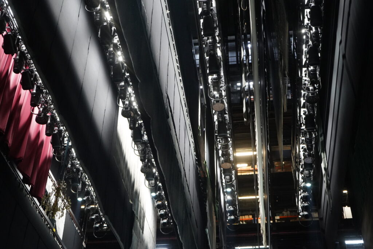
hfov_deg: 38.9
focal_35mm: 51
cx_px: 186
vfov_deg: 26.5
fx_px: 528
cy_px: 124
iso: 8000
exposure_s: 1/160
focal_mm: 51
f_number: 4.5
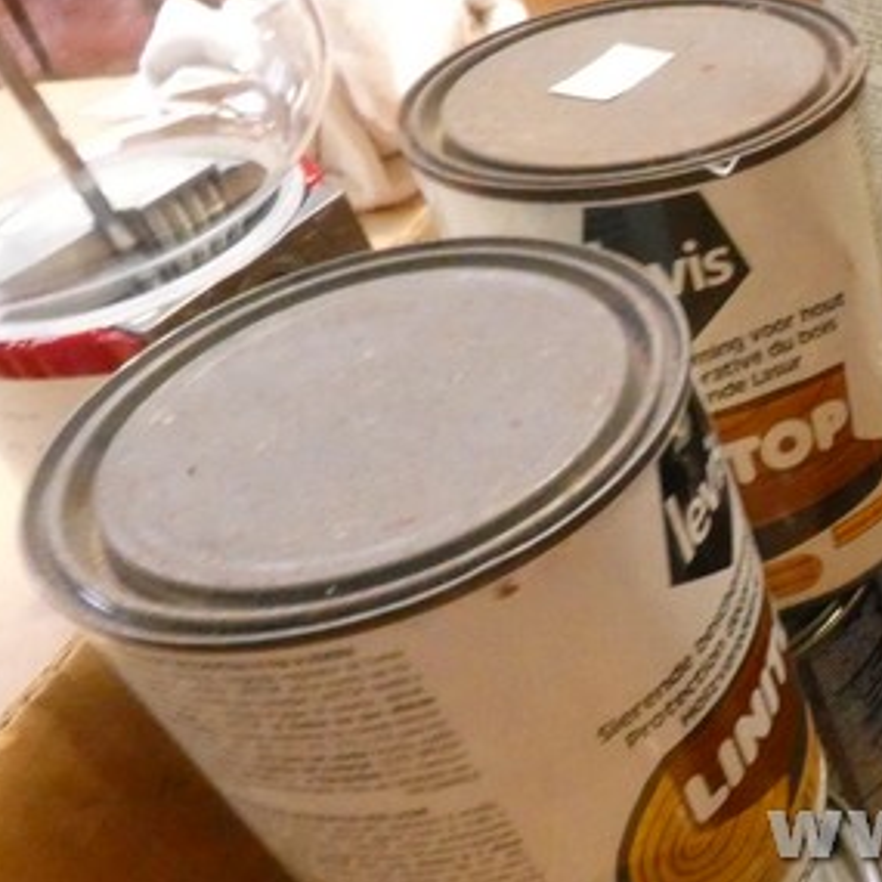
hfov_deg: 30.8
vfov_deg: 37.5
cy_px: 511
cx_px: 1100
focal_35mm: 45
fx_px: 1297
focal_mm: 3.6
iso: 1600
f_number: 8
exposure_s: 1/8
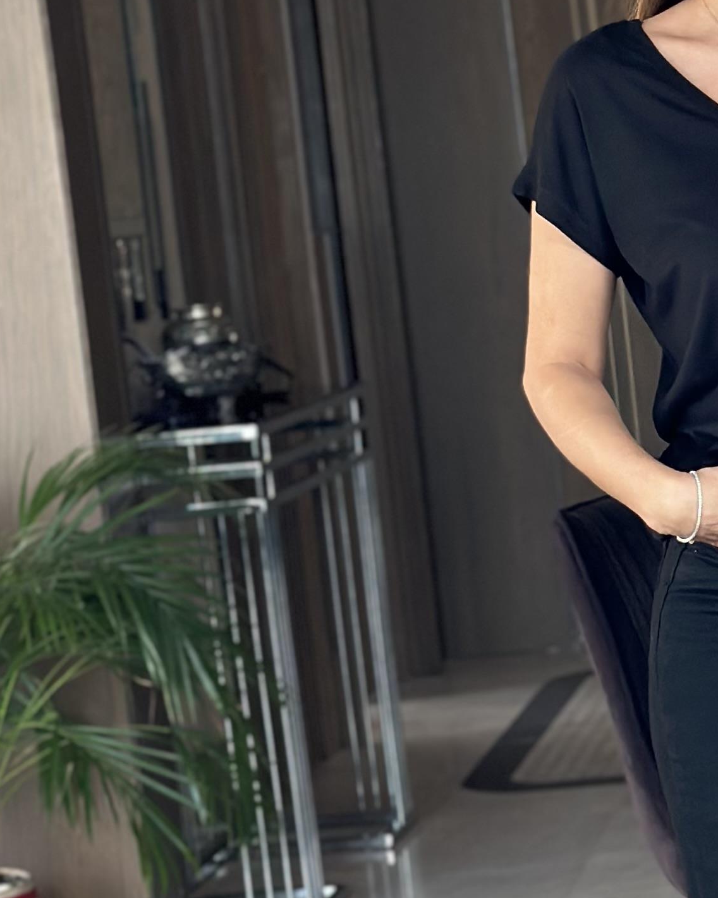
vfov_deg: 14.5
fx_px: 3533
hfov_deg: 11.3
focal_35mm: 133
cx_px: 927
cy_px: 560
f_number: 1.78
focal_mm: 6.86
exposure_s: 1/60
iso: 160
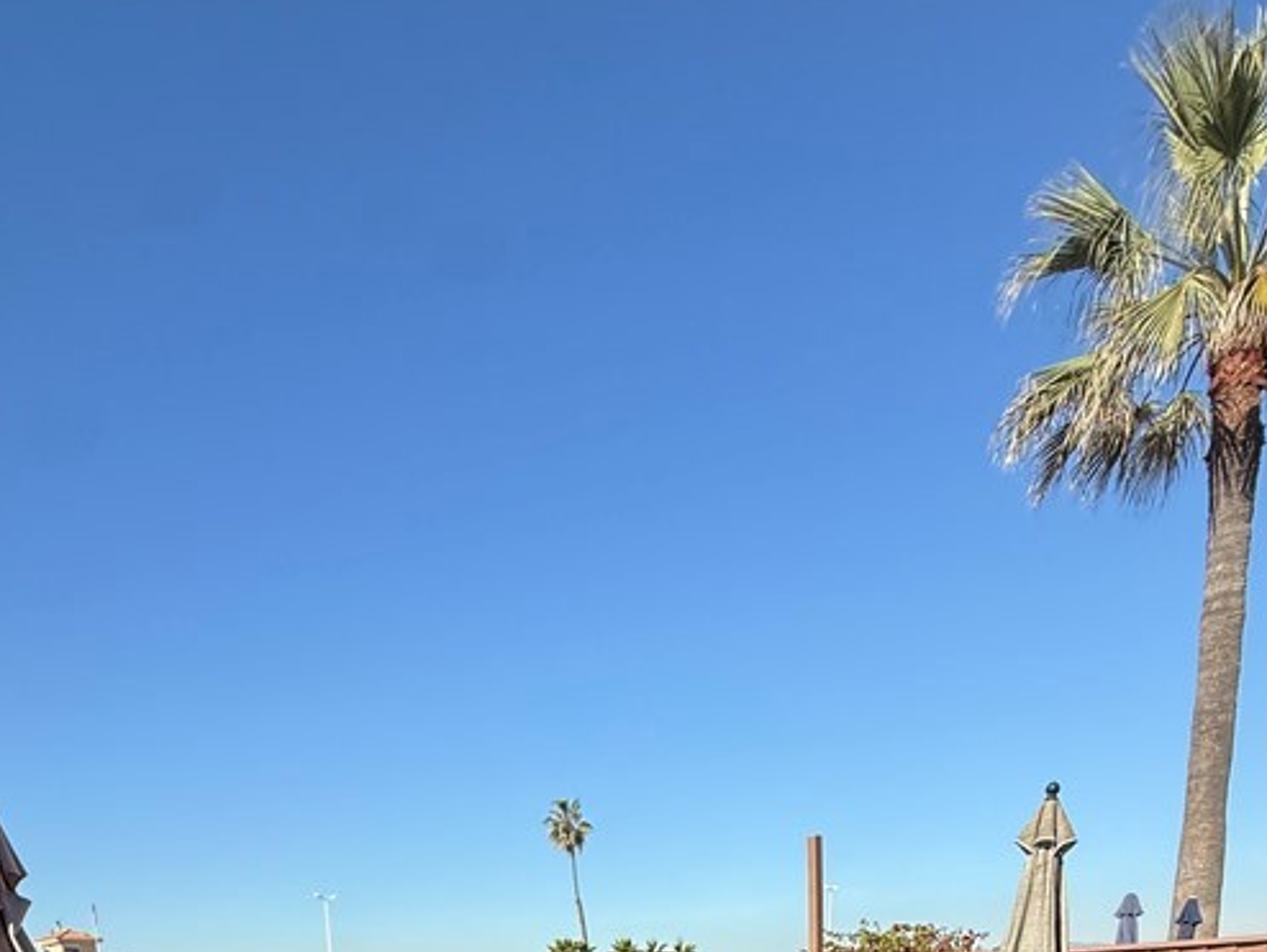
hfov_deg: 61.5
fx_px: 1062
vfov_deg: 32.9
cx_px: 567
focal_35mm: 29
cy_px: 1291
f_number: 2.2
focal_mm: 2.22
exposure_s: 1/1399
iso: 50
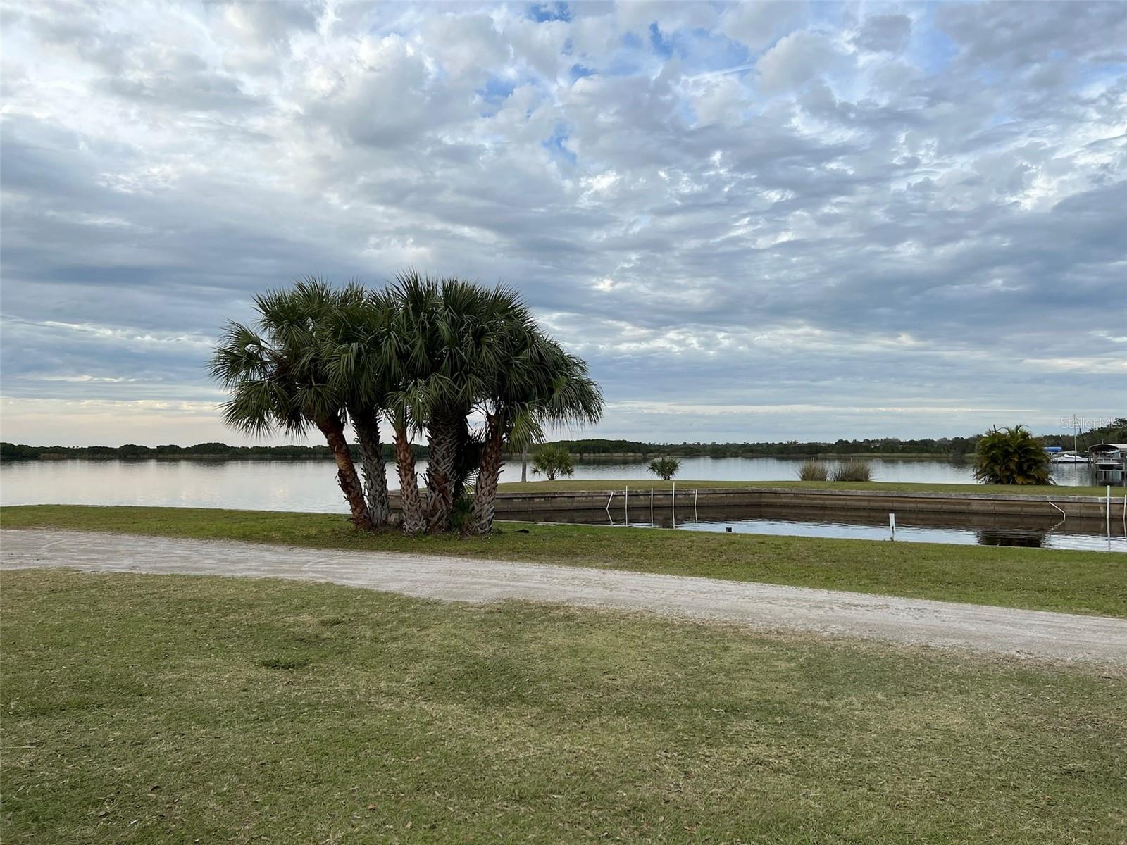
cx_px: 564
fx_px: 846
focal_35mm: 26
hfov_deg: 67.3
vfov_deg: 53.1
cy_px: 422
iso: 50
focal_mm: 5.7
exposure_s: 1/2045
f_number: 1.5
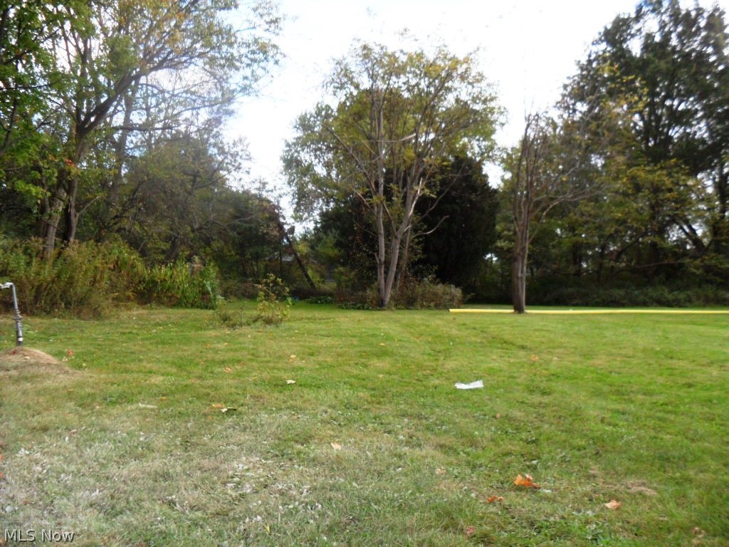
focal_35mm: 35
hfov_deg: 52.6
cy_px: 274
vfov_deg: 40.7
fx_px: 737
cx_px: 364
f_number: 3
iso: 80
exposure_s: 1/350
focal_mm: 6.3
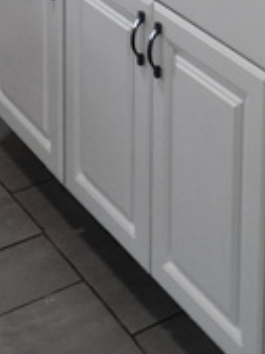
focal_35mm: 105
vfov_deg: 16.8
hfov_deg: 13.8
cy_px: -198
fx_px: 1072
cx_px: 284
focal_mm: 6.4
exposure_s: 1/120
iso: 200
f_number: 1.8
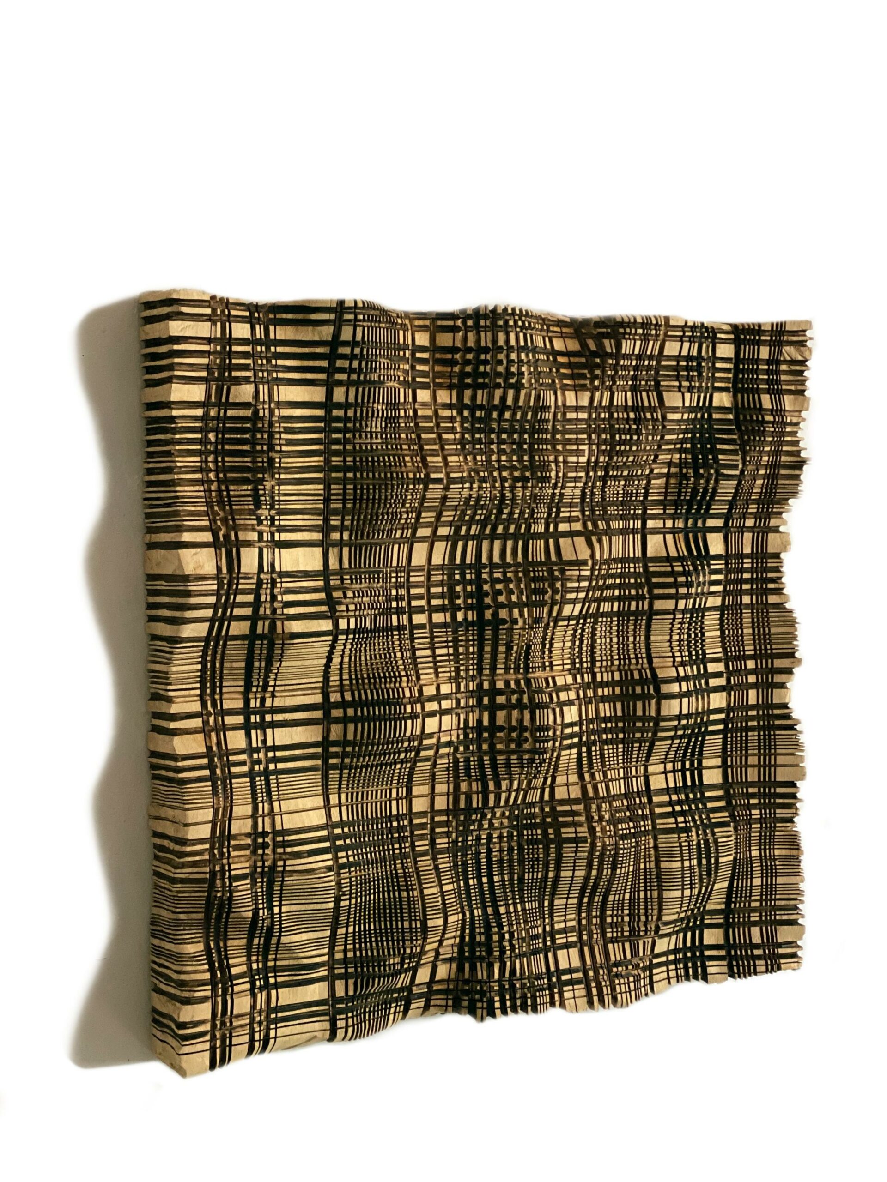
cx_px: 444
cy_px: 591
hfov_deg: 28.0
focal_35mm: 52
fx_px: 1777
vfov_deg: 36.8
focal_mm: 6
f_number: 2
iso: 400
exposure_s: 1/34
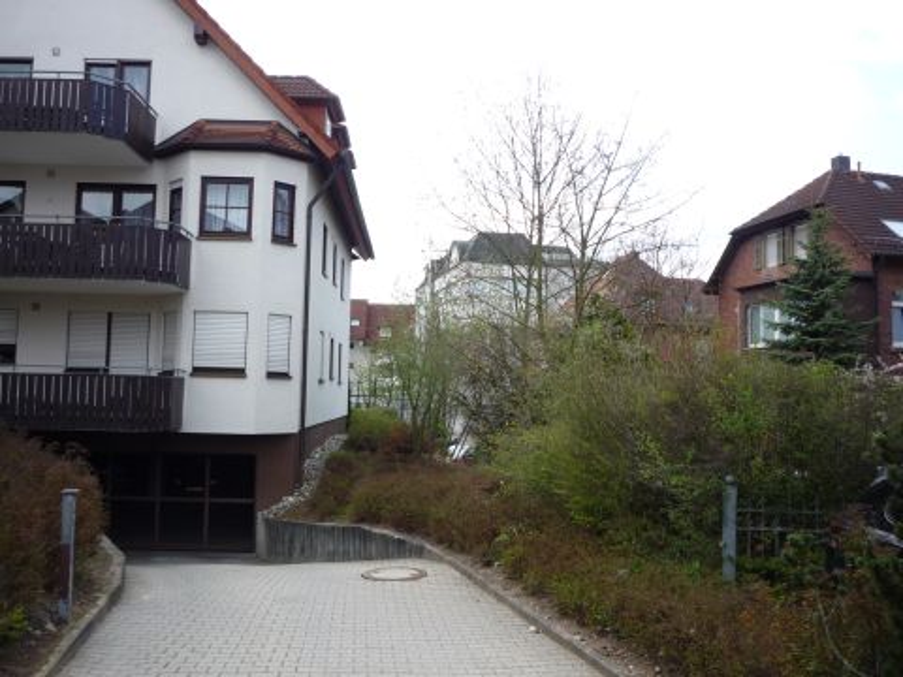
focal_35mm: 32
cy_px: 338
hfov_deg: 56.8
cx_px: 452
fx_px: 835
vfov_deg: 44.2
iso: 100
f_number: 4
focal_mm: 5.2
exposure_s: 1/250
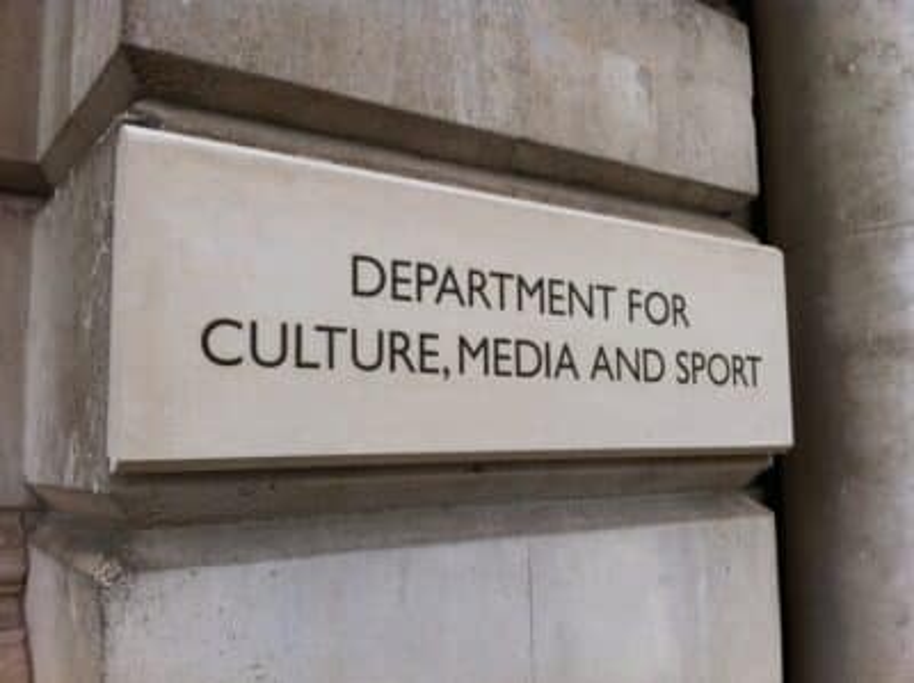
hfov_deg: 52.7
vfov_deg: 40.6
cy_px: 342
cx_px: 457
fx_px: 923
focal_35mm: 35
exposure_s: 1/189
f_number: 2.8
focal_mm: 3.85
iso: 80
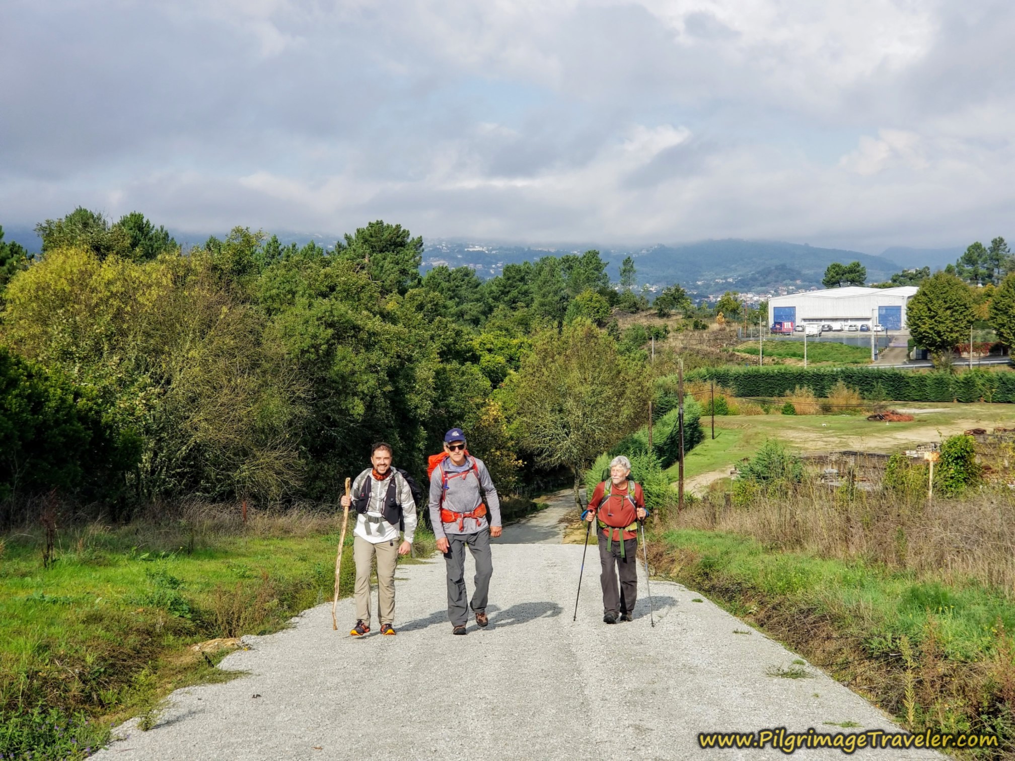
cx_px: 508
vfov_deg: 28.0
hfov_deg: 36.8
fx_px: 1525
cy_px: 380
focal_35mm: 52
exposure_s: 1/766
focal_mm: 6
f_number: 2.4
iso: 25
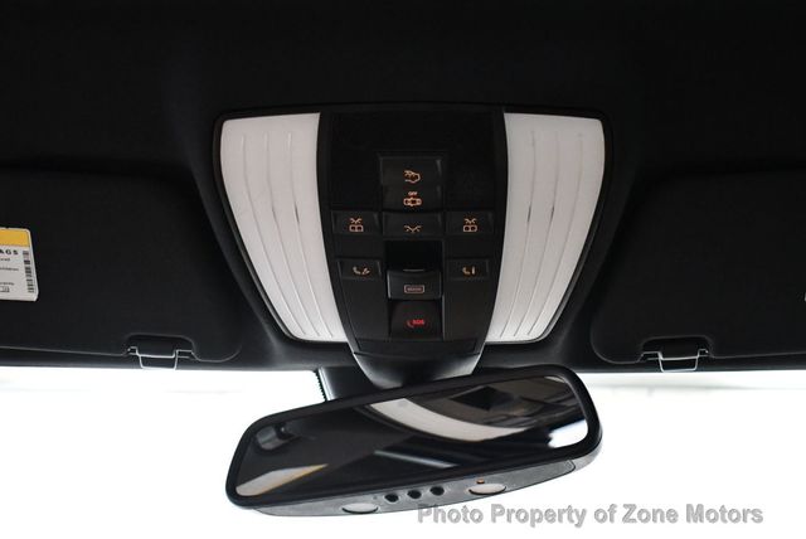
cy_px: 270
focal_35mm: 60
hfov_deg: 33.4
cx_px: 403
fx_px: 1345
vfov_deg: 22.7
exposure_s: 1/60
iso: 3600
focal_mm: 30
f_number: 4.2
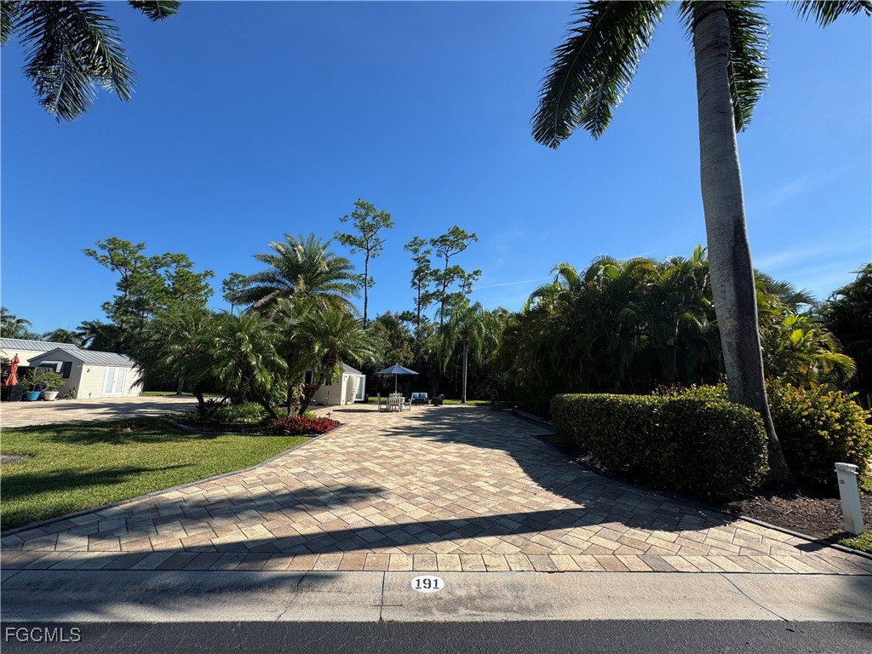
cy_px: 327
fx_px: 353
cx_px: 436
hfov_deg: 102.1
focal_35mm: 14
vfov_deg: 85.7
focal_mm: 2.22
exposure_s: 1/1449
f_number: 2.2
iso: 40
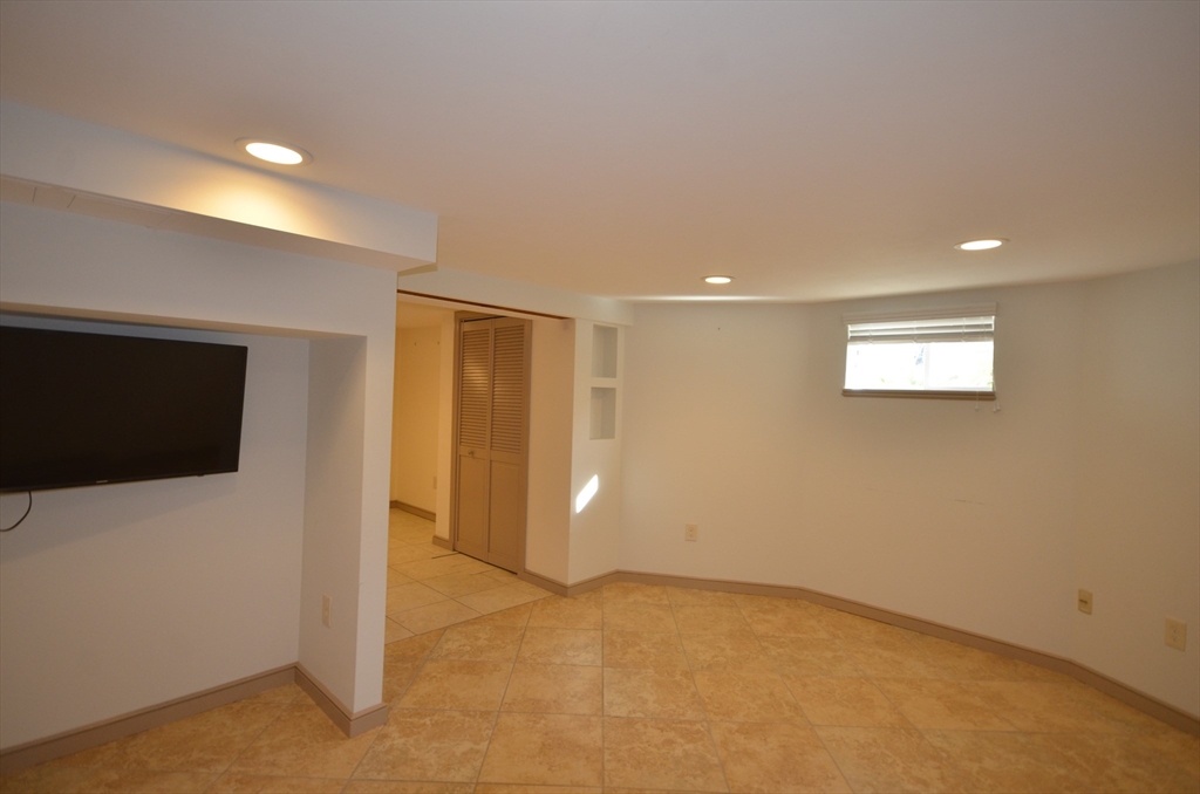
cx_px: 600
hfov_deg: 92.6
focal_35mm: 17
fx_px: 574
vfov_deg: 69.4
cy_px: 397
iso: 500
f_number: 4.2
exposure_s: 1/60
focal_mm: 11.5
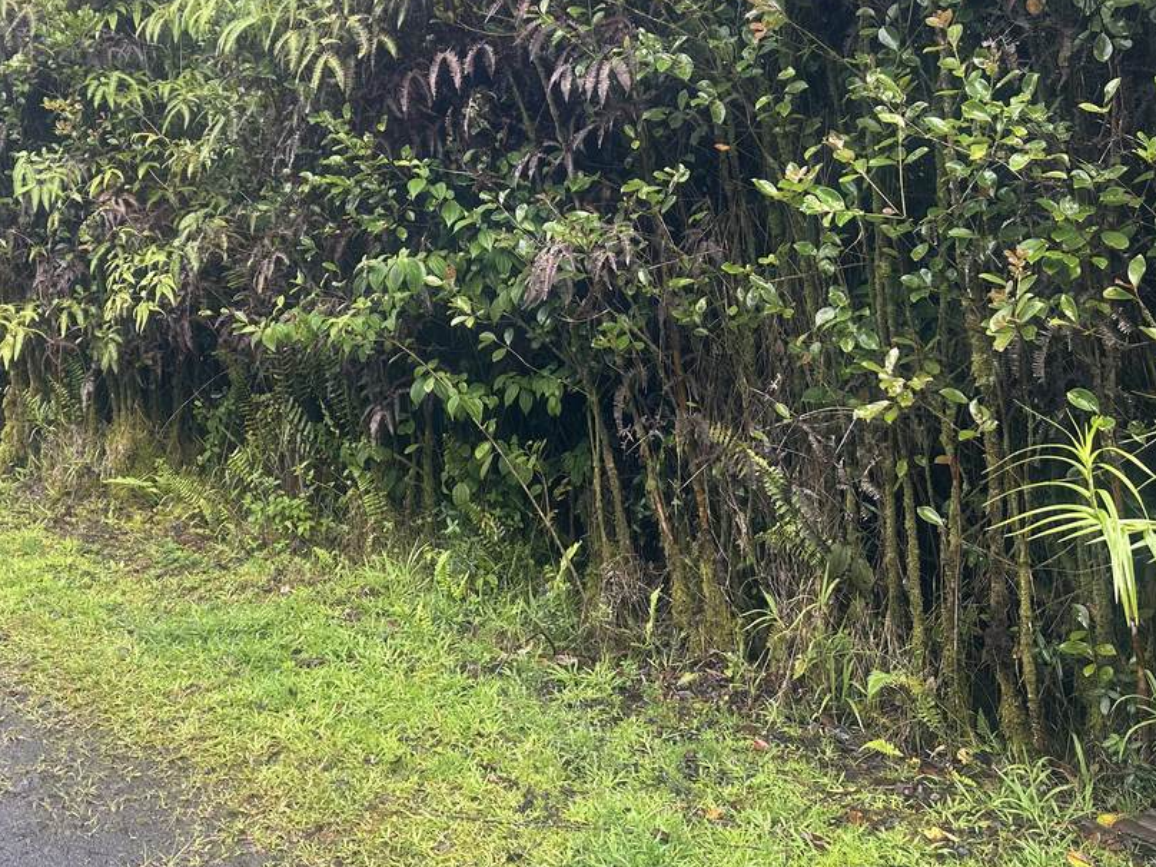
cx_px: 434
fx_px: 1269
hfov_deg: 48.5
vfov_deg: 37.0
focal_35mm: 38
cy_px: 237
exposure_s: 1/342
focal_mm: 6.86
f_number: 1.78
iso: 80
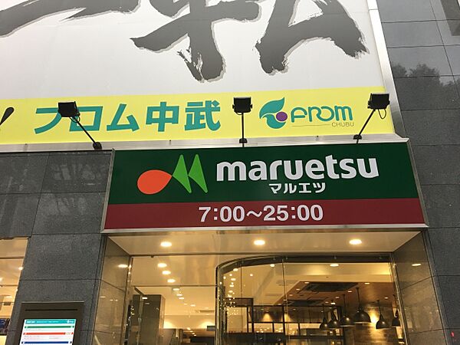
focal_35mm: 29
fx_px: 385
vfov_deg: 48.2
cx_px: 230
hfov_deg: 61.7
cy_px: 172
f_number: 2.2
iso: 25
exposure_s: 1/30
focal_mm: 4.15
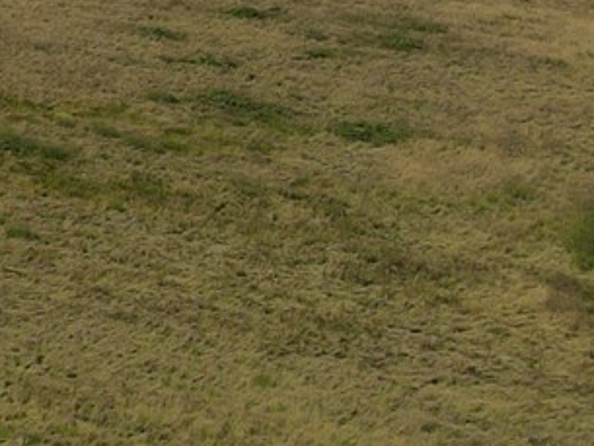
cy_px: -512
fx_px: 2163
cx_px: -798
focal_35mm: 126
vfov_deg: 10.6
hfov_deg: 12.5
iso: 100
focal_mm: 4.5
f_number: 2.8
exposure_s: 1/1250
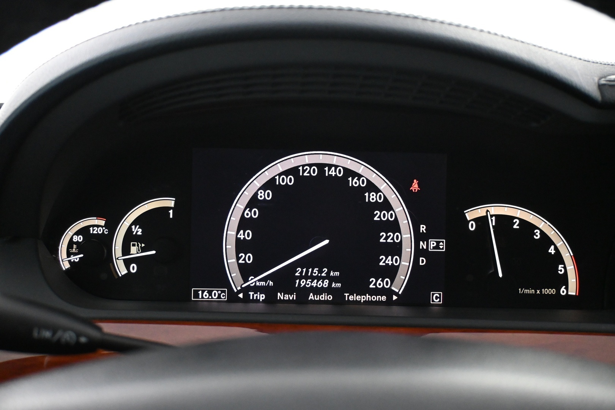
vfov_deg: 36.9
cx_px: 308
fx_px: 615
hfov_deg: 53.1
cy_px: 205
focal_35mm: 36
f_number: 4.2
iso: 5000
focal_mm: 24
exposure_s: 1/40
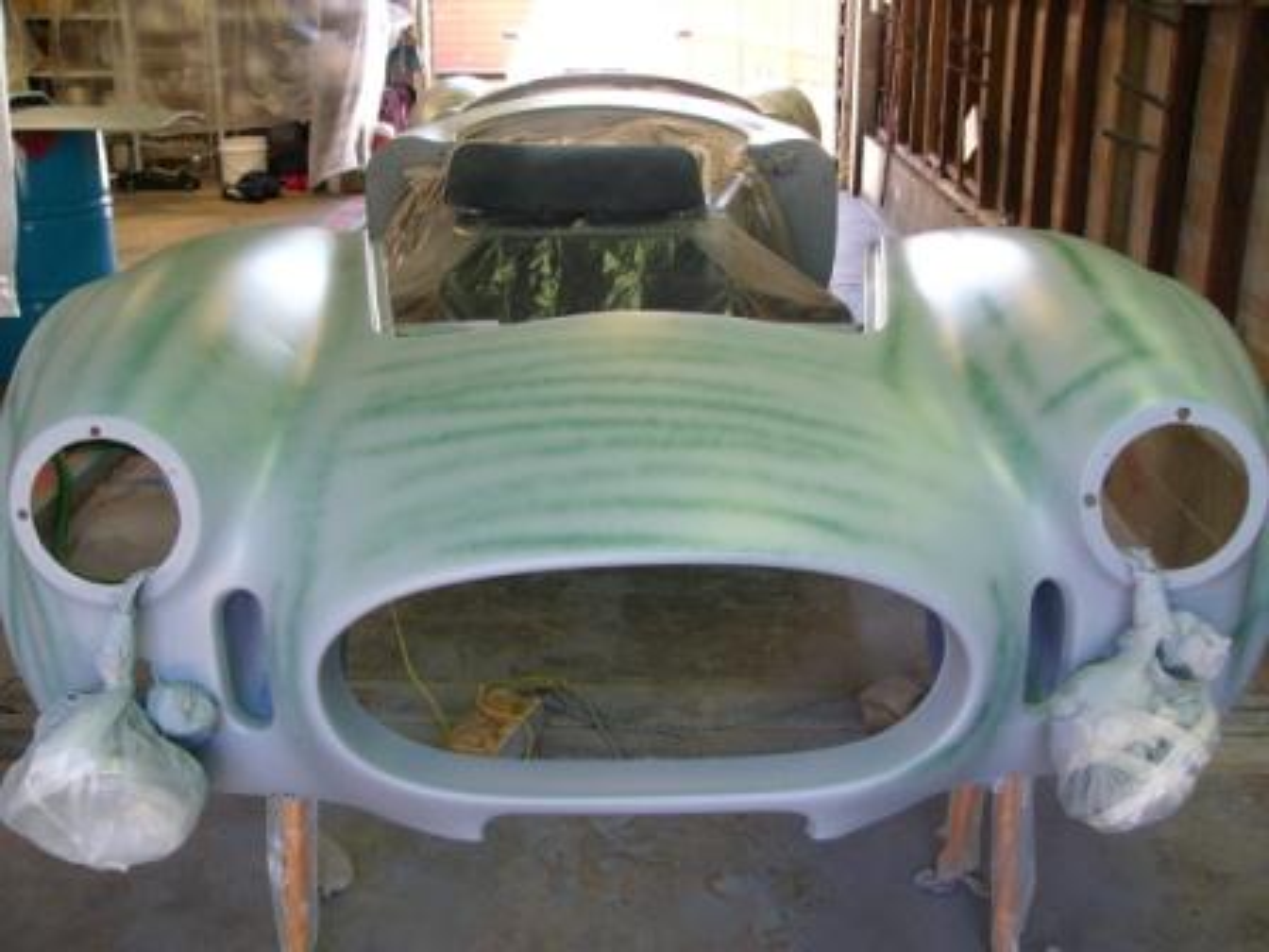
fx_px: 1466
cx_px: 634
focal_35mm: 40
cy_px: 476
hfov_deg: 46.8
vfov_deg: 36.0
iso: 150
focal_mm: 6.7
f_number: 2.8
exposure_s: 1/60
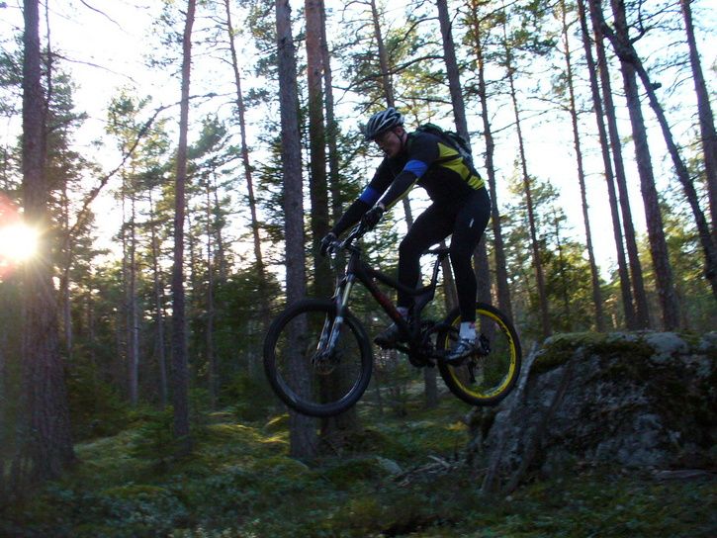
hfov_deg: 50.1
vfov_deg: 38.7
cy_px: 269
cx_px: 358
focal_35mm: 37
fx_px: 767
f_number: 2.8
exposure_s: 1/200
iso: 200
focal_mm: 6.1
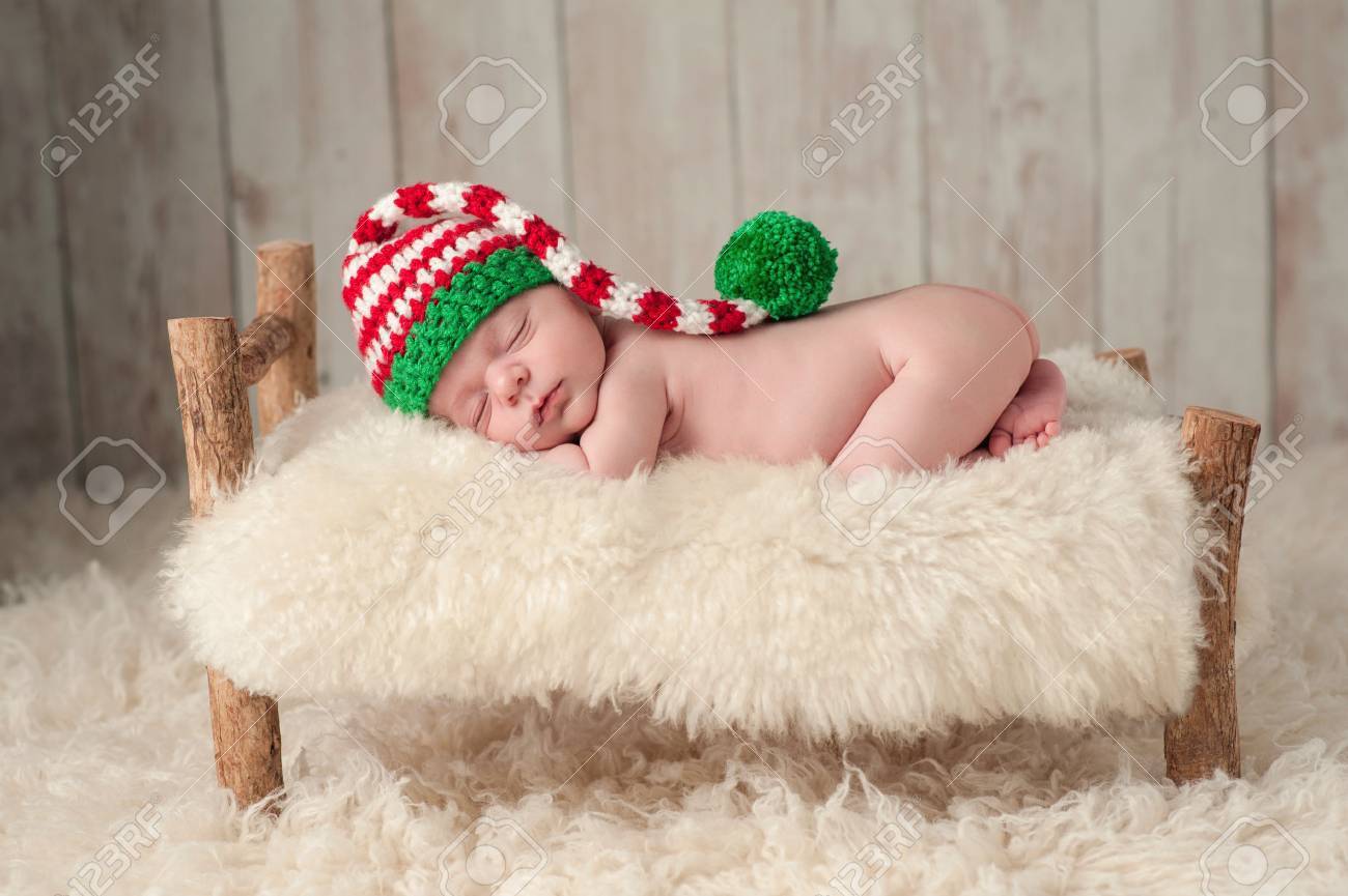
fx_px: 3181
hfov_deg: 23.9
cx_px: 674
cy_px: 448
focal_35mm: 85
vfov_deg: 16.1
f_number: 4
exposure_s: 1/200
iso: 200
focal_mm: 85
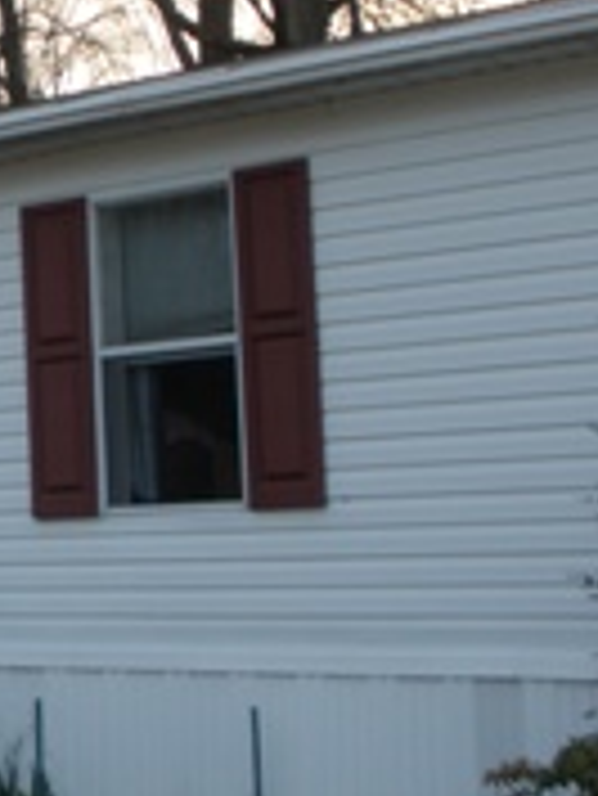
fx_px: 2094
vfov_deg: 21.5
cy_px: 301
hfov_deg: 15.2
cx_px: -261
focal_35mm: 91
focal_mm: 6.3
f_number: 3.5
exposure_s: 1/30
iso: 80
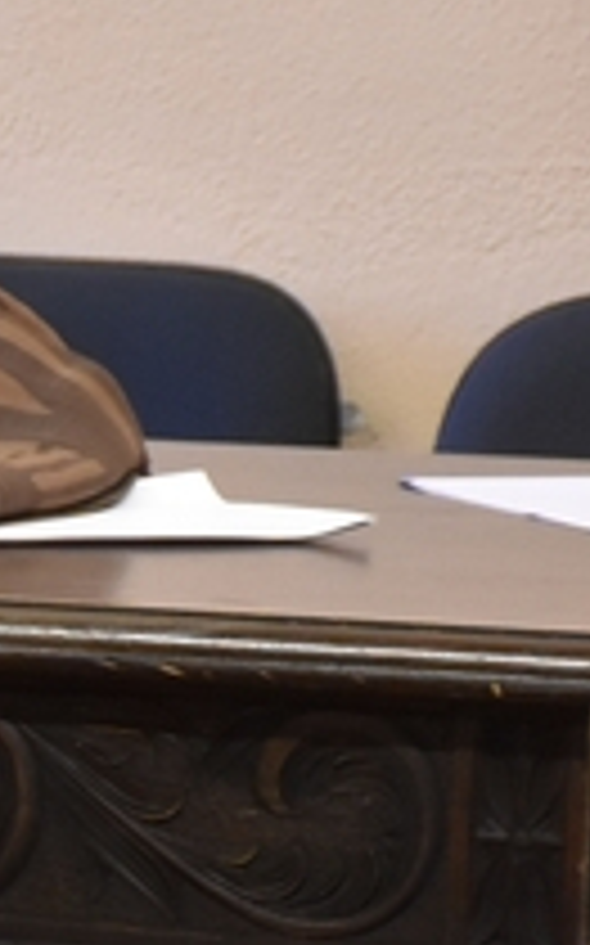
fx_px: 12654
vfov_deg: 4.3
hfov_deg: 2.6
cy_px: 945
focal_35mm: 491
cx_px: -1338
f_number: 5
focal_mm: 75
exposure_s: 1/125
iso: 1600
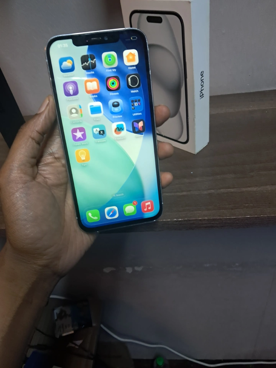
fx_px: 287
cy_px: 184
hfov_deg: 51.4
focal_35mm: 27
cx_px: 138
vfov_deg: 65.3
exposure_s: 1/50
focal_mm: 4
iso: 160
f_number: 1.8
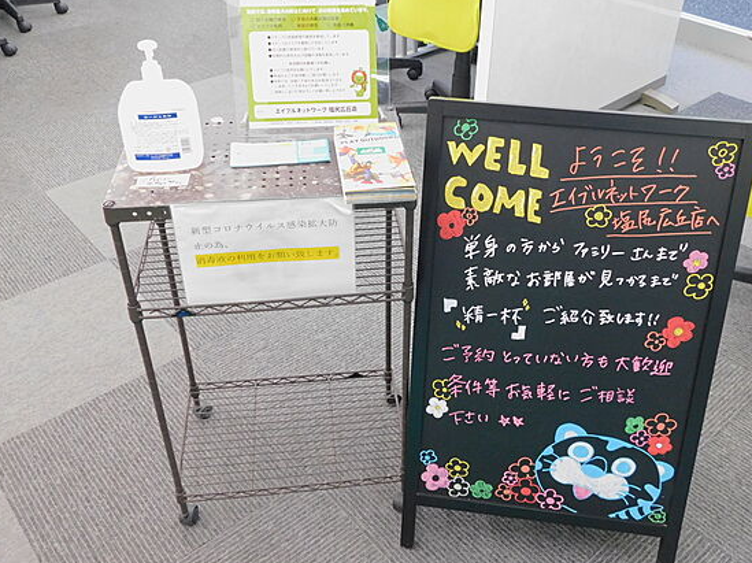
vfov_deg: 40.6
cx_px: 401
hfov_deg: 52.6
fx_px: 760
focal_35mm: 35
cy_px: 255
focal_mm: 5.3
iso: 250
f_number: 3.2
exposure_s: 1/30
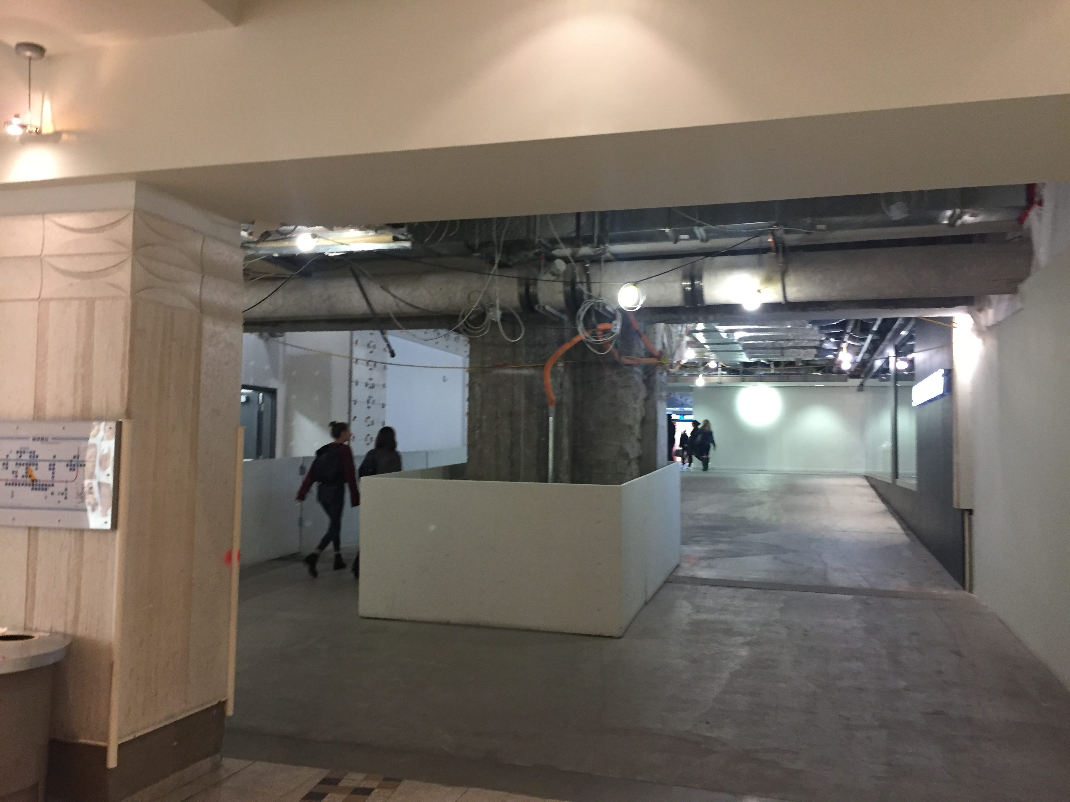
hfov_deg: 61.7
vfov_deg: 48.2
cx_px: 535
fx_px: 896
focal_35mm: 29
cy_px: 401
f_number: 2.2
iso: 125
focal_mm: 4.15
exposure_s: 1/30
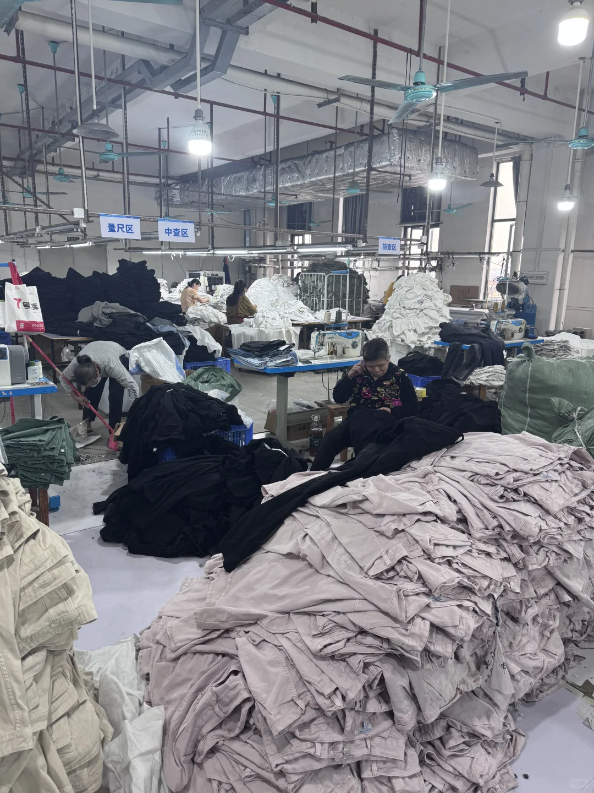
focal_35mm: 24
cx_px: 297
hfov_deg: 56.8
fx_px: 549
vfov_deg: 71.6
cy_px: 396
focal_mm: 6.76
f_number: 1.78
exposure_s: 1/100
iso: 100
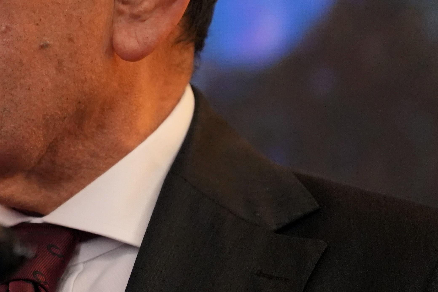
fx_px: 8212
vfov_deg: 2.0
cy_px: 4
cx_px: -173
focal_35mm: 675
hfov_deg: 3.0
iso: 3200
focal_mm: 200
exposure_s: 1/320
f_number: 2.8
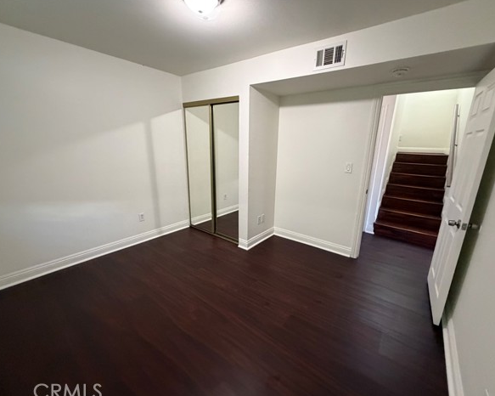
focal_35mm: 15
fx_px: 220
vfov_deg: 84.0
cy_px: 200
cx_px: 259
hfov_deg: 96.7
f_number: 2.2
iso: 640
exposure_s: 1/60
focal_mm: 2.22
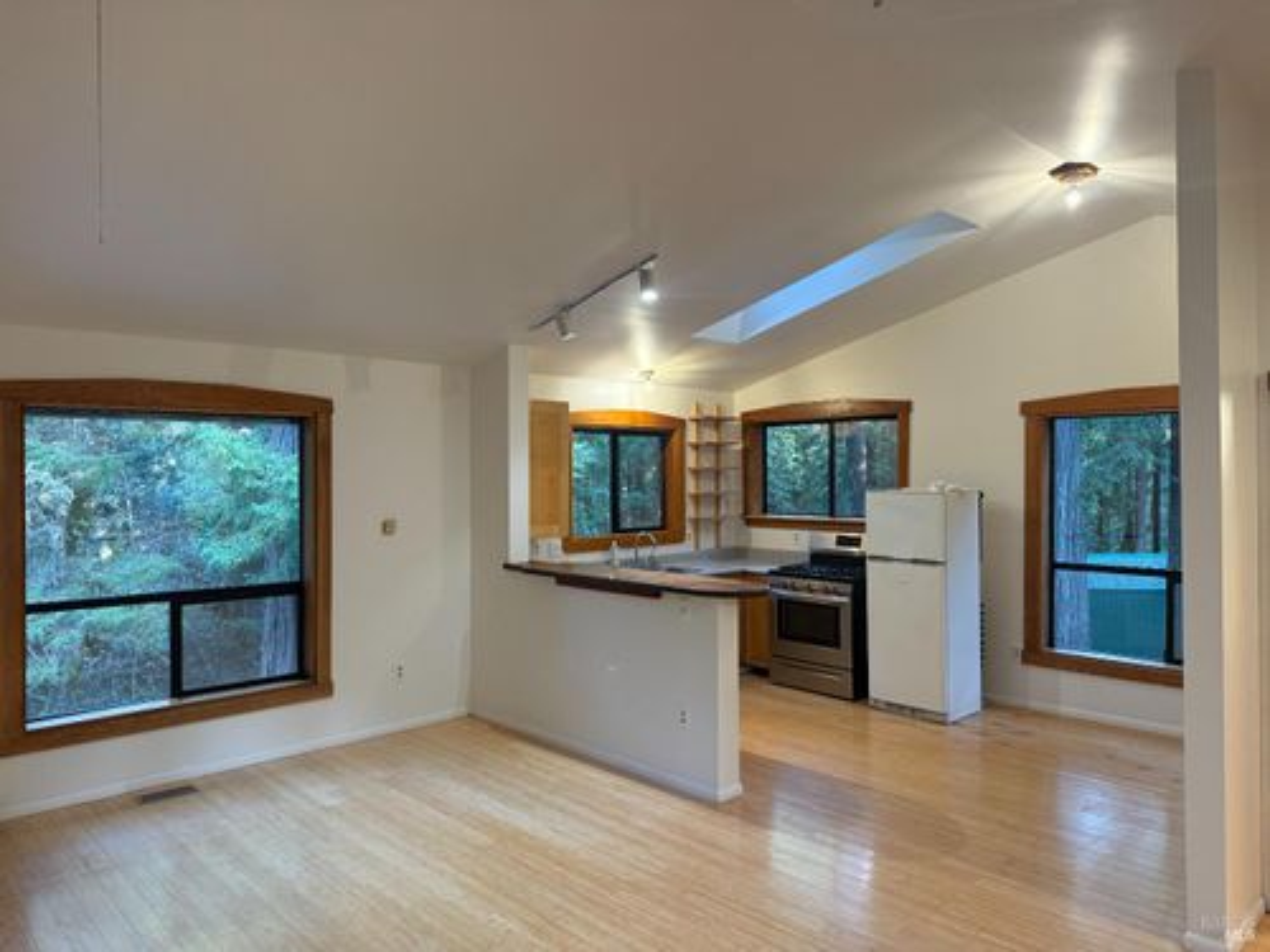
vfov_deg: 56.8
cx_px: 635
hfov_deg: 71.6
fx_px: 881
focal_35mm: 24
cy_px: 476
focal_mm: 6.76
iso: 250
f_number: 1.78
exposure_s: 1/60
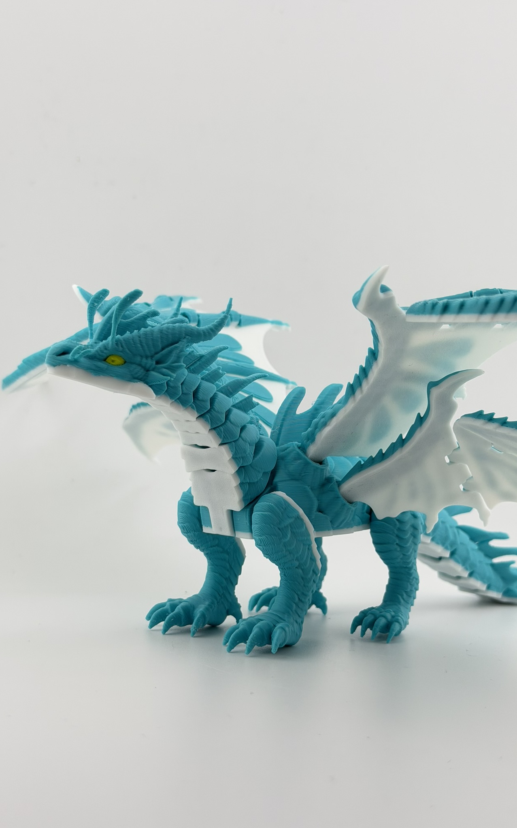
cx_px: 289
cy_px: 414
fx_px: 1150
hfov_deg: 25.3
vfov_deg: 39.6
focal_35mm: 51
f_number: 1.78
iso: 64
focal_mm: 6.76
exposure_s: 1/1838
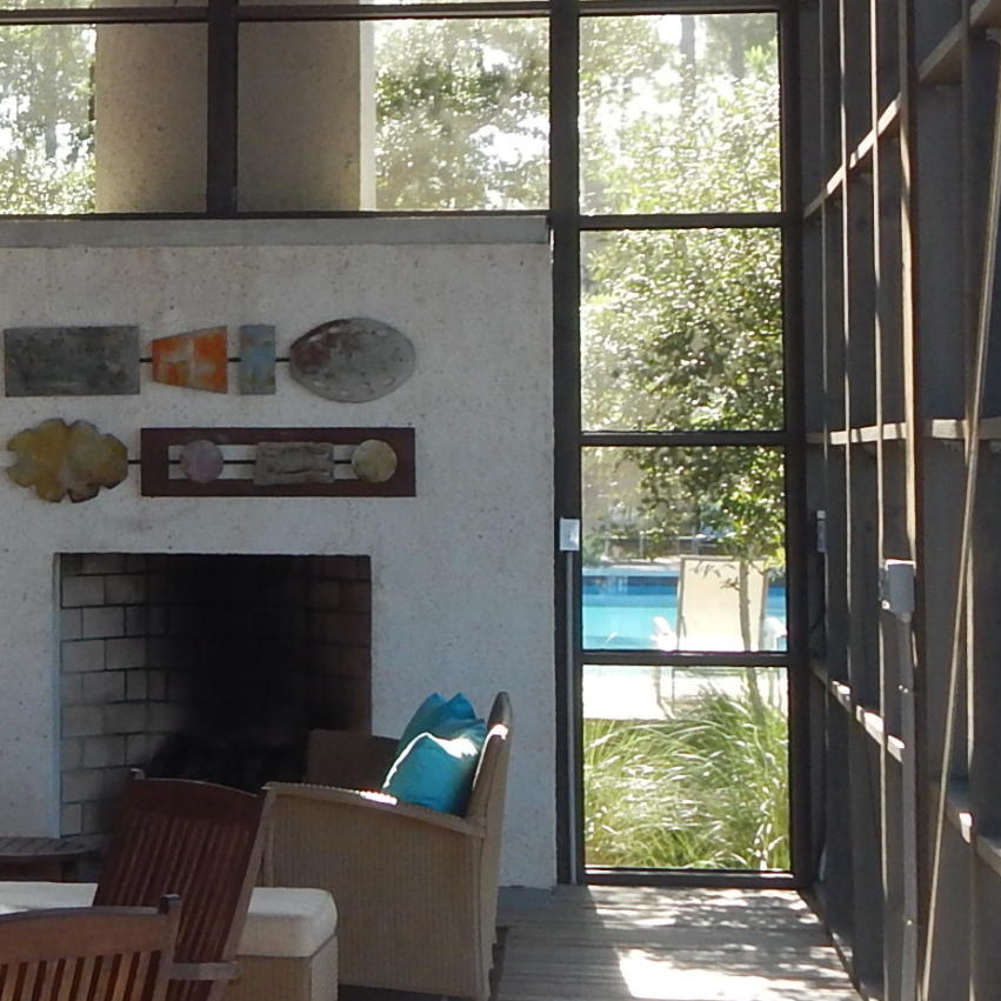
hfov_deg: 15.6
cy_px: 241
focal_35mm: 109
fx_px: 3566
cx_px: -61
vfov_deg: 15.9
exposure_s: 1/200
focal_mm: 6.1
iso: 180
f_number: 3.3
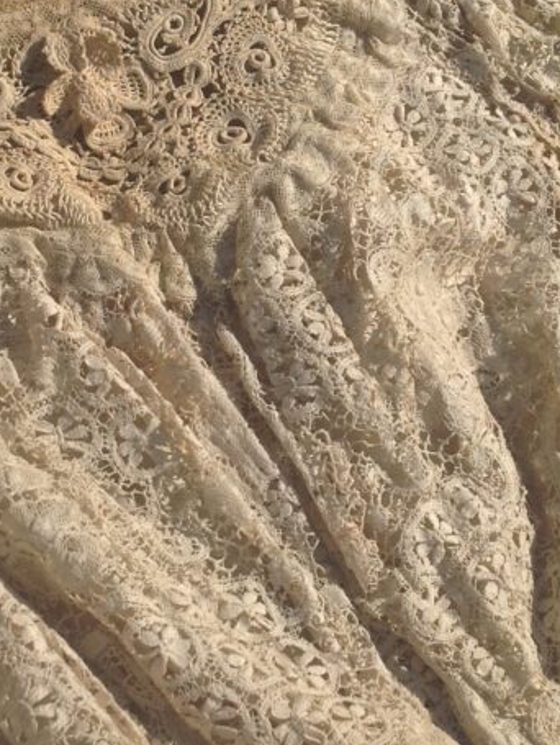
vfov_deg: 23.8
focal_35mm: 82
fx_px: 1766
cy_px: 418
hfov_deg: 18.0
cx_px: 237
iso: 64
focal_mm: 4.28
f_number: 2.4
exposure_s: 1/6061
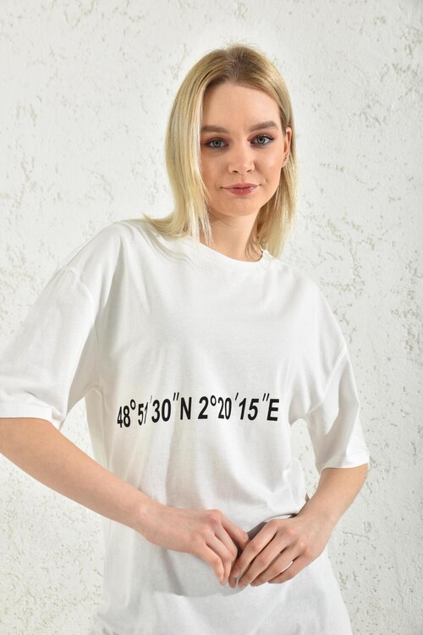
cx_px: 212
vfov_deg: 39.6
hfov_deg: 27.0
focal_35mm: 50
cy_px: 318
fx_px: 881
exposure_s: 1/160
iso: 100
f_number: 7.1
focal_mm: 50
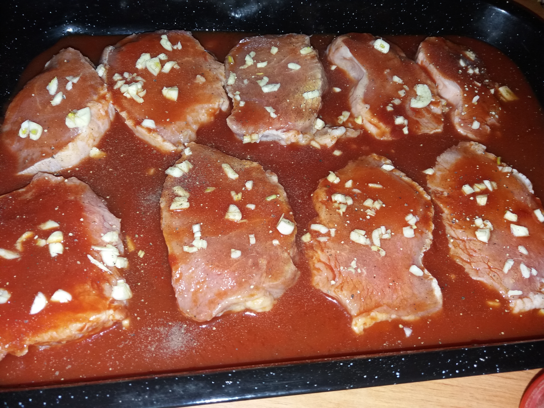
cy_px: 204
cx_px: 272
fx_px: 440
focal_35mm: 28
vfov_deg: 49.7
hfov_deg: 63.4
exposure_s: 1/43
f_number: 1.9
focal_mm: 3.7
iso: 64
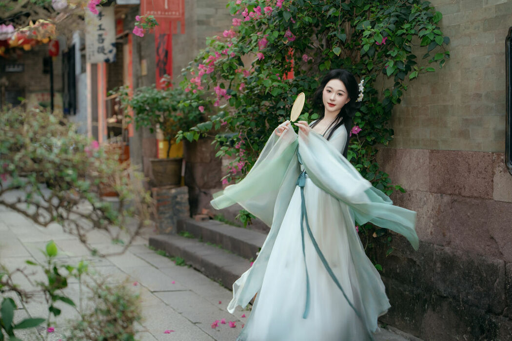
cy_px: 170
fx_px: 1081
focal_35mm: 76
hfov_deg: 26.7
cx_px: 256
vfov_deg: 17.9
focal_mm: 76
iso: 200
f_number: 3.2
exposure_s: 1/125
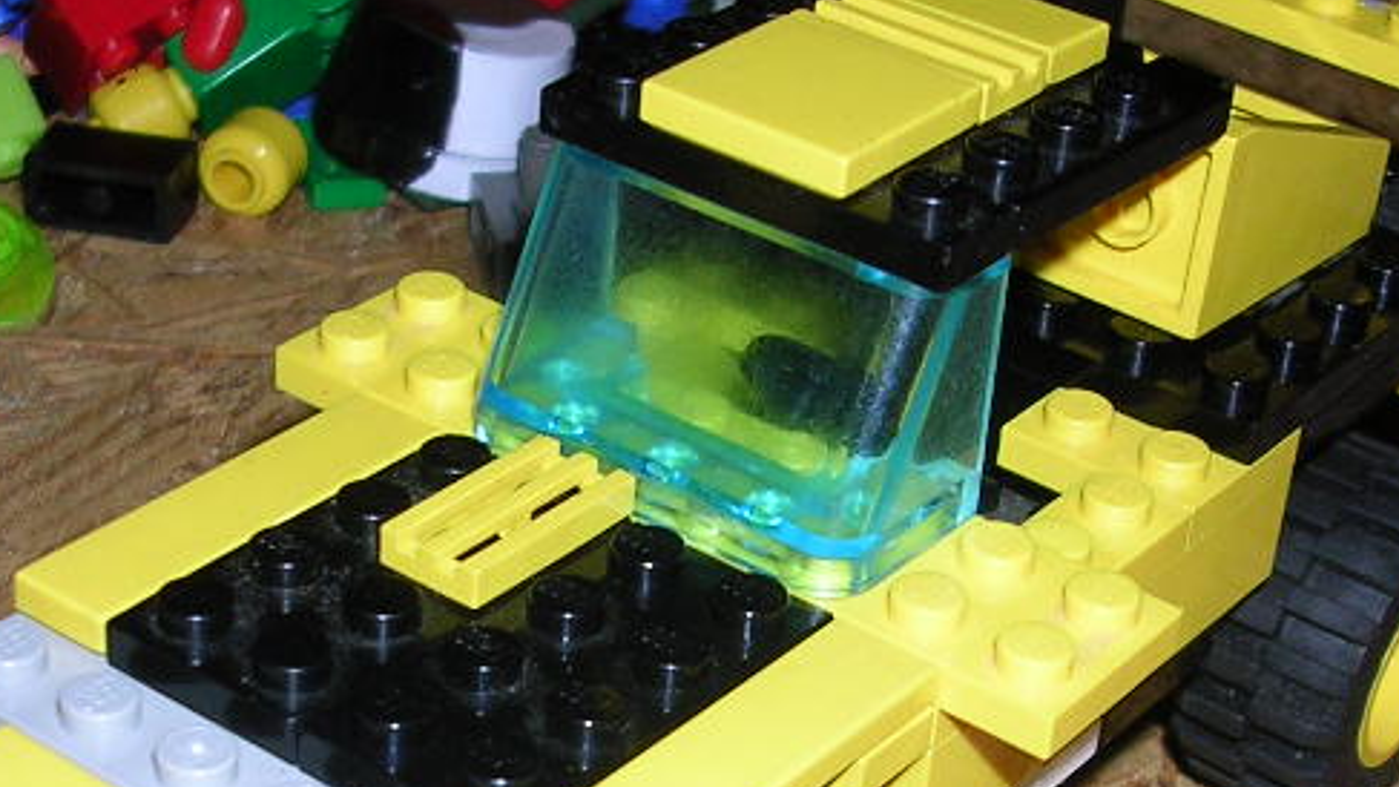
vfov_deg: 13.8
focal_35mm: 87
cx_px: 744
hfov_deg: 24.5
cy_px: 666
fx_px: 3228
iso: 50
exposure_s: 1/60.1
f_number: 2.8
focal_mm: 5.8
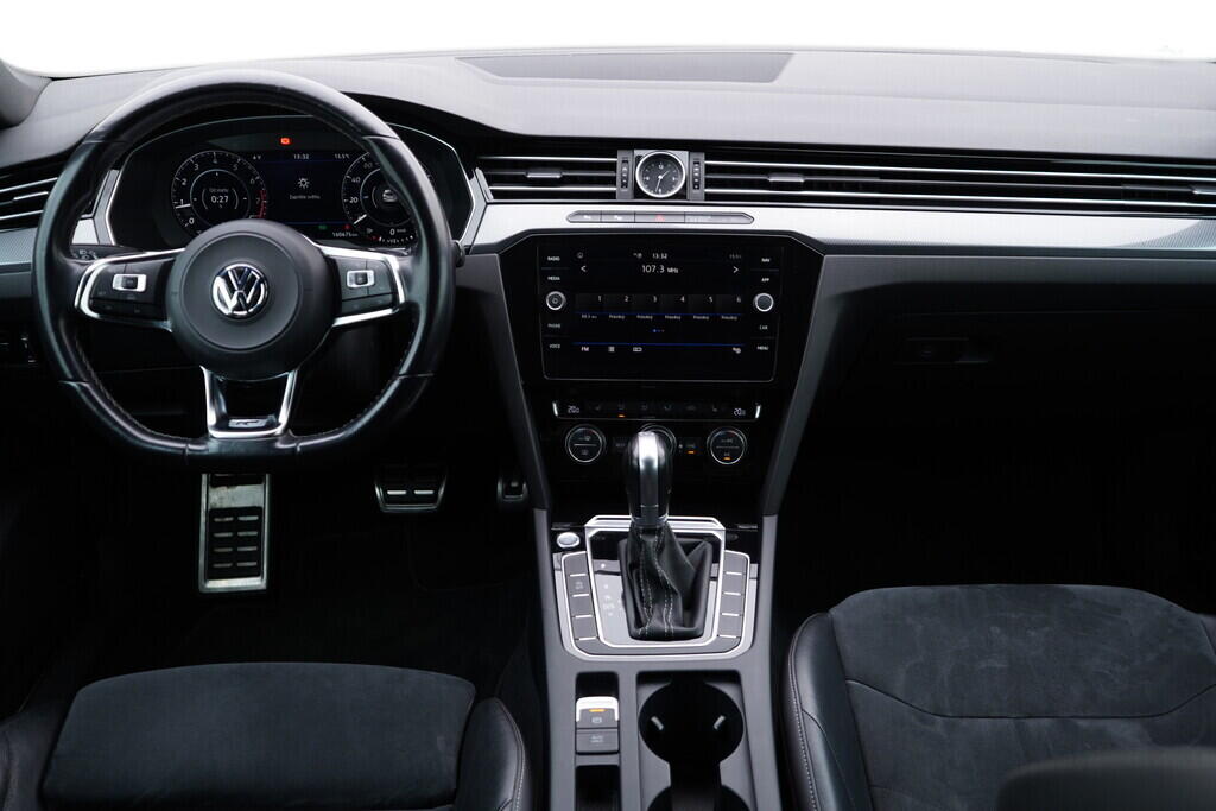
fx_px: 1216
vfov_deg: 36.9
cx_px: 608
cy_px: 406
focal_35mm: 36
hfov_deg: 53.1
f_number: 2.8
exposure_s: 1/40
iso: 250
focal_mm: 24
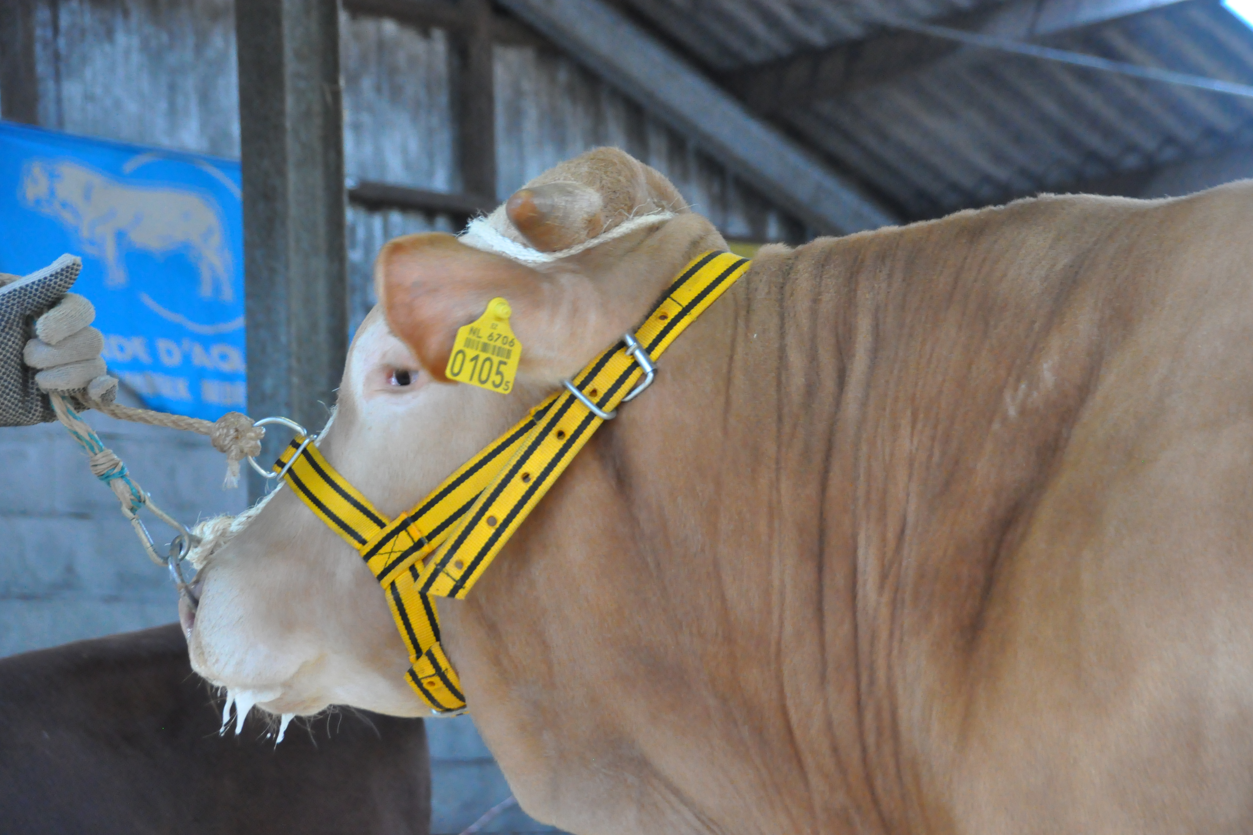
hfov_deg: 18.0
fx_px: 3950
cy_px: 419
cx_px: 630
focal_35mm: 114
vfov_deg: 12.1
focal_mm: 75
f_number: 5.3
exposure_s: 1/125
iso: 3200
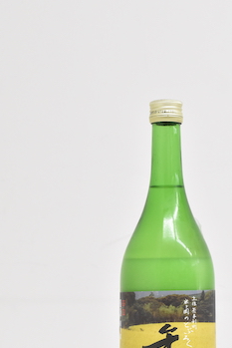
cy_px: 238
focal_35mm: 96
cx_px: 160
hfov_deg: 14.3
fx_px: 924
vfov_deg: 21.2
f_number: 11
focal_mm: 45
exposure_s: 1/80
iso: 4500
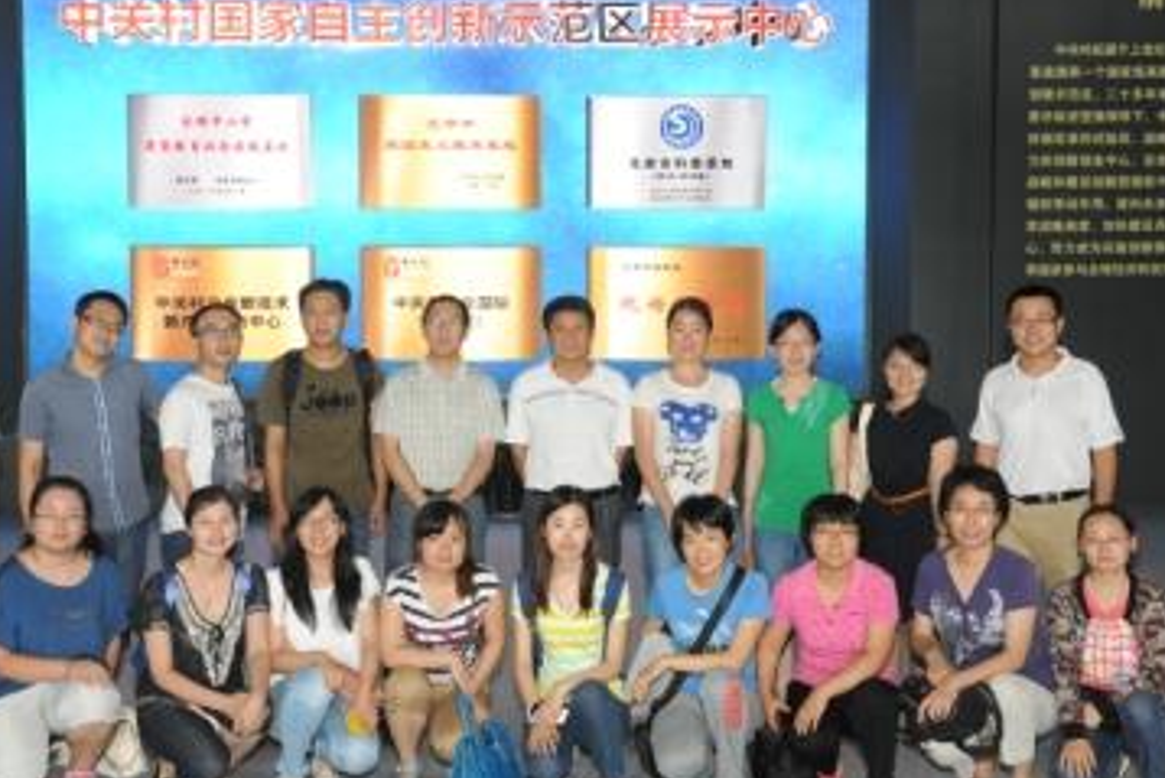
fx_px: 1457
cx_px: 504
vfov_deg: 29.9
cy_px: 399
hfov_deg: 43.5
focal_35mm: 45
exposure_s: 1/100
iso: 1600
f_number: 8
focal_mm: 36
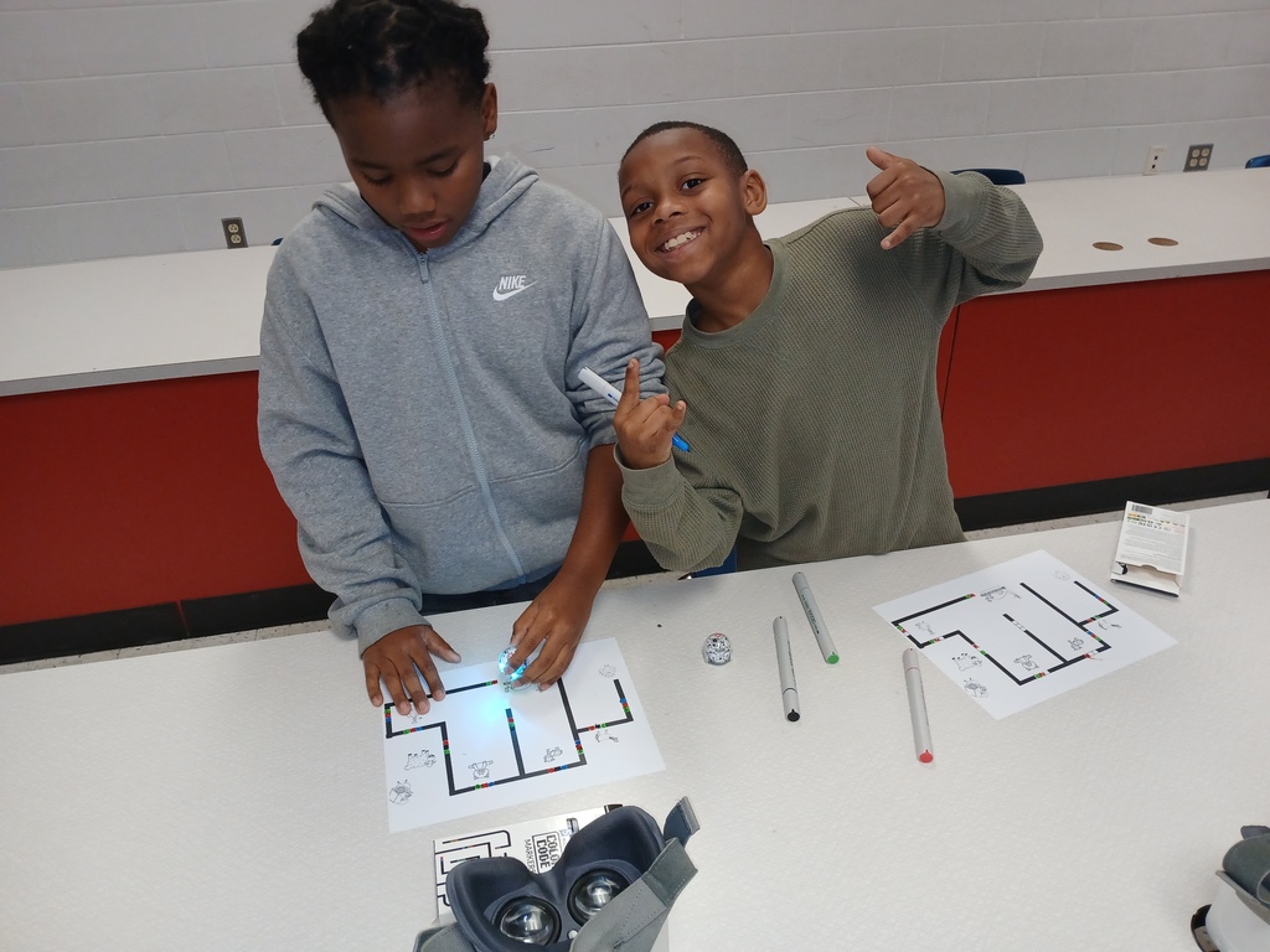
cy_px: 476
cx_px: 635
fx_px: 954
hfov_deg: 67.3
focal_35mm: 26
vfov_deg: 53.1
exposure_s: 1/60
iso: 200
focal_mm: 3.98
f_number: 1.8
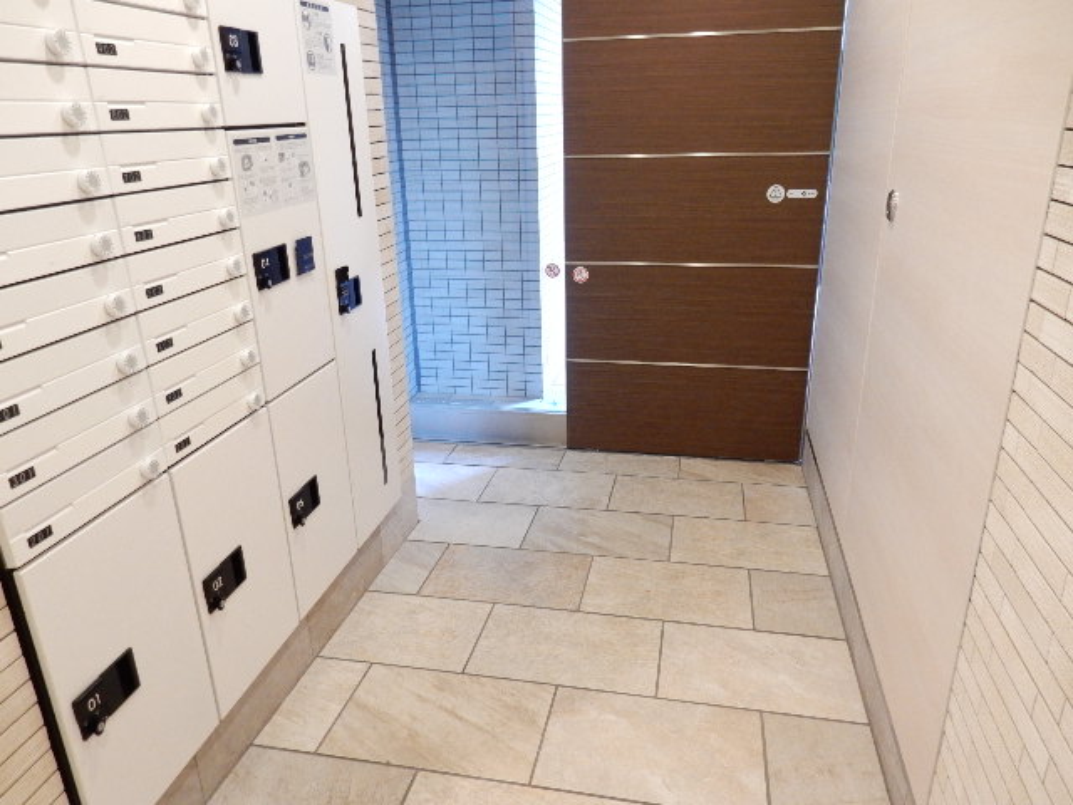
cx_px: 536
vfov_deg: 54.9
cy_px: 402
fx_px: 775
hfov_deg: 69.4
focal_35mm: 25
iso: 400
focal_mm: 4.5
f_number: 3.7
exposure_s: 1/13
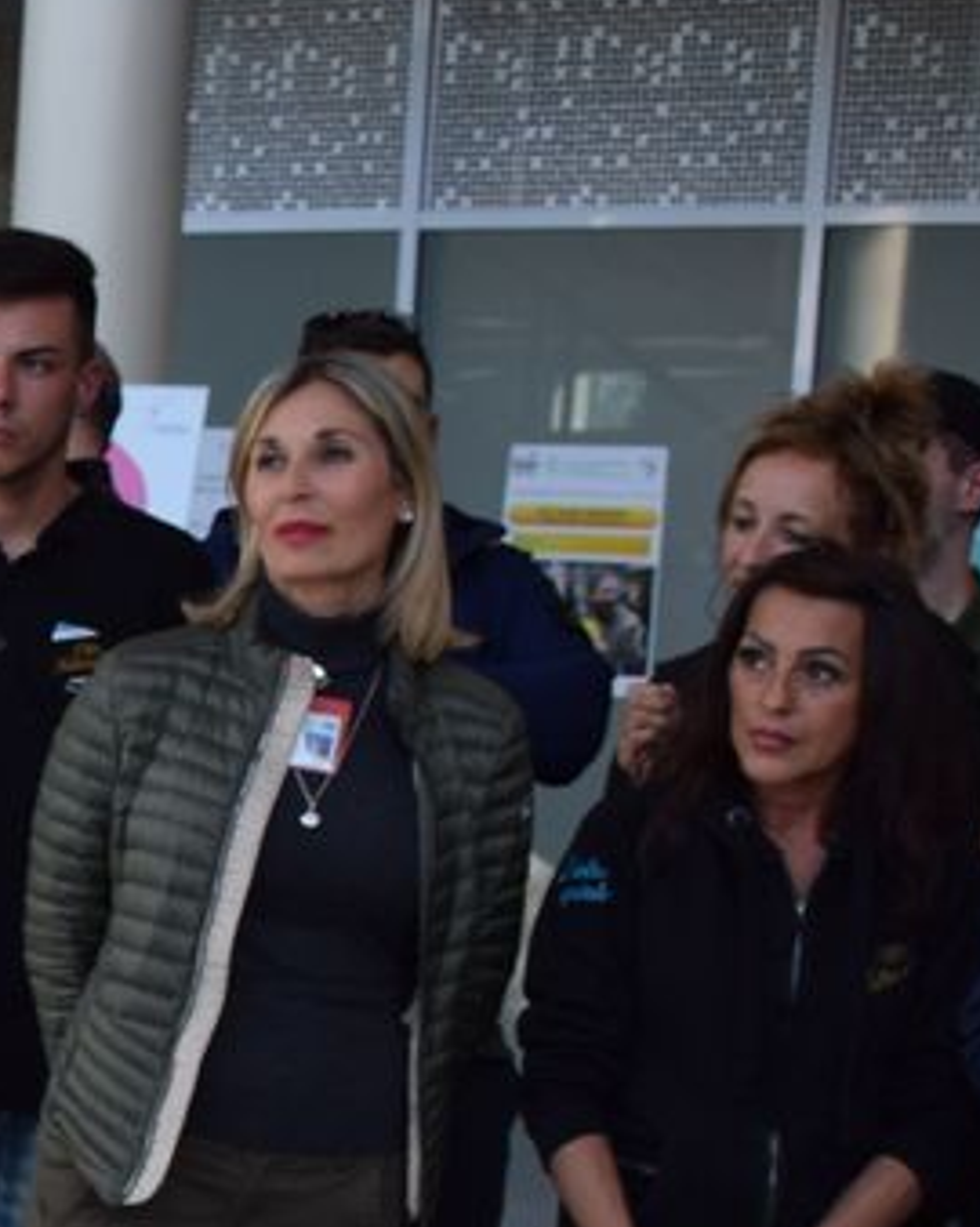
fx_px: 4355
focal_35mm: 120
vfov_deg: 15.7
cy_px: 1303
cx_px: -951
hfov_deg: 11.6
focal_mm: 18
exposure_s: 1/80
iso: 100
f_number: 4.5
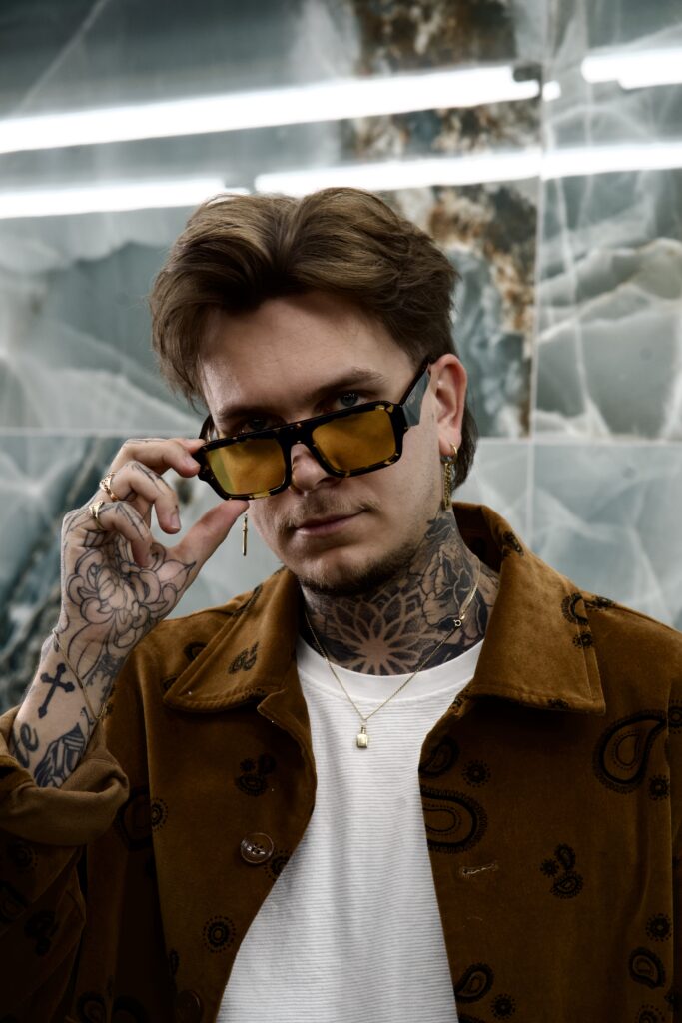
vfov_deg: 23.9
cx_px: 341
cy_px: 512
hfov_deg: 16.1
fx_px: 2414
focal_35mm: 85
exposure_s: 1/50
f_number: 7.1
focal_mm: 85
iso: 800
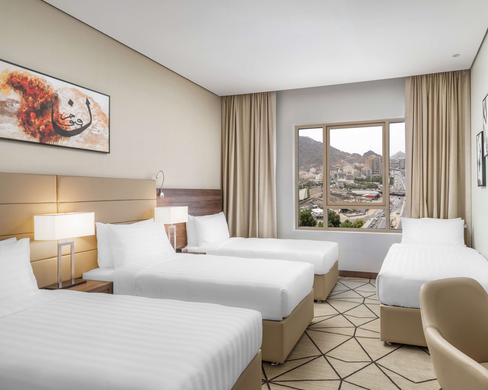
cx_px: 298
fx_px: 347
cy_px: 199
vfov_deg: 58.8
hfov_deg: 69.4
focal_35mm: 24
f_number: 16
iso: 200
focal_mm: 23.4
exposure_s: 1/60
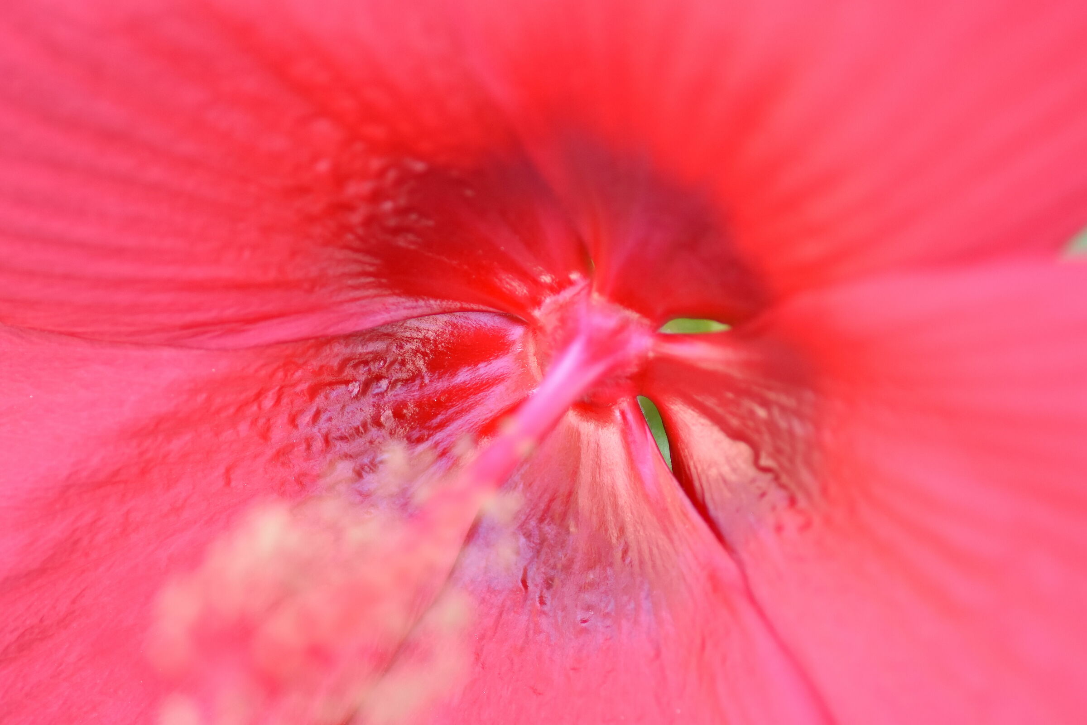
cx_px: 544
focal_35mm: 150
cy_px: 362
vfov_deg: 9.1
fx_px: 4529
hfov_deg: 13.7
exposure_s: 1/500
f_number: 4
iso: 1000
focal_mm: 100
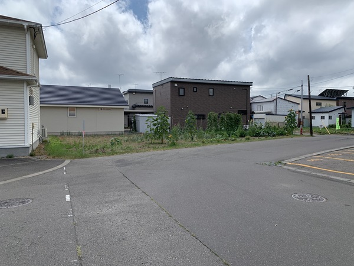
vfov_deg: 53.1
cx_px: 177
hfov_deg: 67.3
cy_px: 133
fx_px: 266
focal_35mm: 26
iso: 25
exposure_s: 1/3401
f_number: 1.8
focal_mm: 4.25
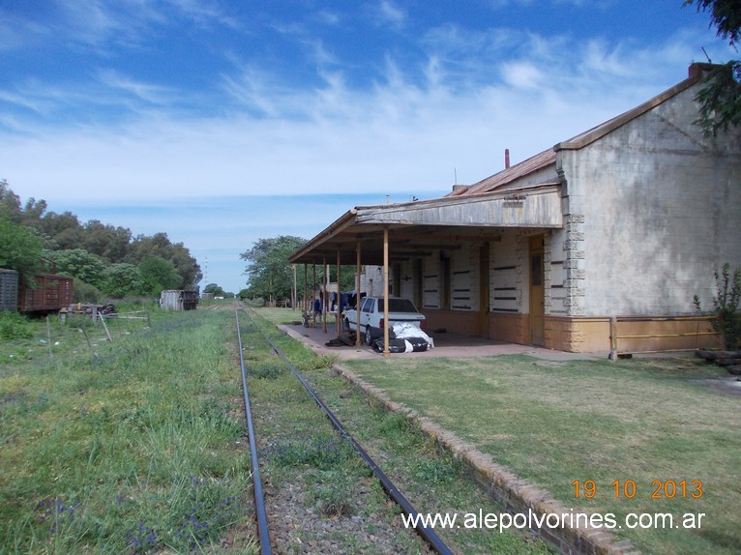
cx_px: 370
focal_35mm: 28
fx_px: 599
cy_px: 278
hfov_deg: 63.5
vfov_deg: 49.7
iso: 80
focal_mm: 4
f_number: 5.4
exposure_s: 1/400
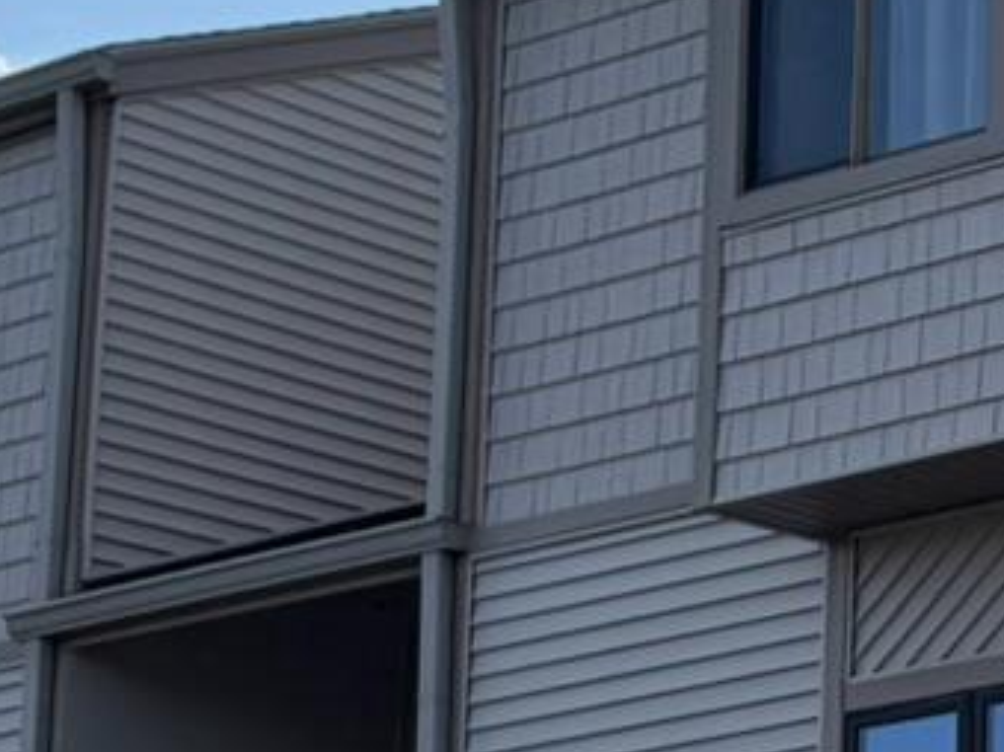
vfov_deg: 9.4
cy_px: 716
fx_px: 4552
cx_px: 1546
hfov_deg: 12.0
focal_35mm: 157
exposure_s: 1/5814
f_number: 1.6
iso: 64
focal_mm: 5.96
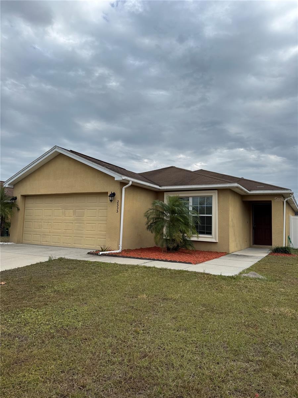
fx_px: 275
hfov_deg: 56.8
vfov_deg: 71.6
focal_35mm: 24
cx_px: 149
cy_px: 199
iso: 80
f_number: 1.78
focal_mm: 6.76
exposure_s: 1/4310
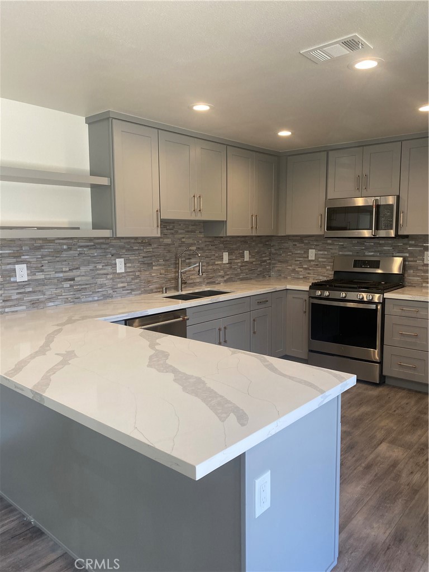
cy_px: 286
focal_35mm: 26
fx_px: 430
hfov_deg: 53.1
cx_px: 214
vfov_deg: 67.3
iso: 100
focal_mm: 4.25
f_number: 1.8
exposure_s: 1/120
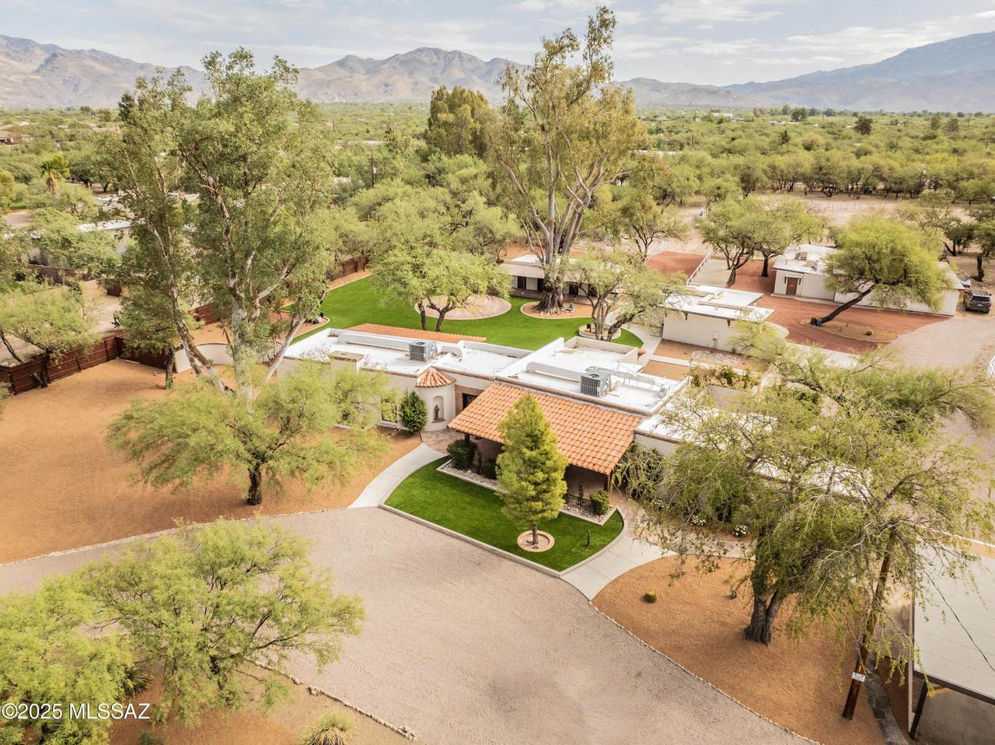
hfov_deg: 71.6
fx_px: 689
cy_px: 372
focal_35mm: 24
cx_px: 498
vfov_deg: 56.8
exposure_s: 1/40
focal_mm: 12.29
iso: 400
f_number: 2.8
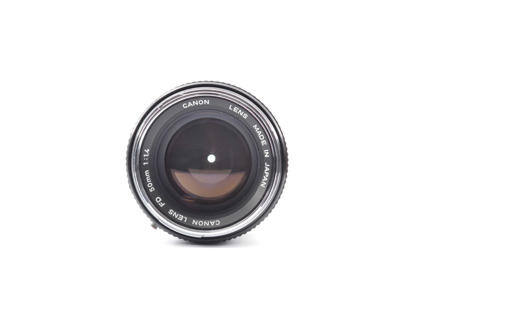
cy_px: 168
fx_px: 1012
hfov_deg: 28.1
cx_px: 254
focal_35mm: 72
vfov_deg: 18.8
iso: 100
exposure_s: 1/60
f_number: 9
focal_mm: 48
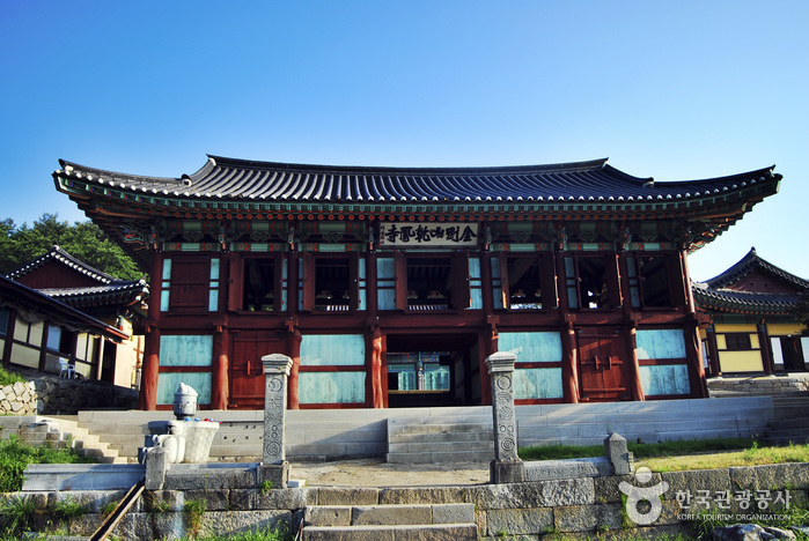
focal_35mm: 30
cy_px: 270
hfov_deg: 61.9
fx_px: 675
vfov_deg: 43.7
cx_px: 404
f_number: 4.5
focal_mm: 20
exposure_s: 1/320
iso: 100
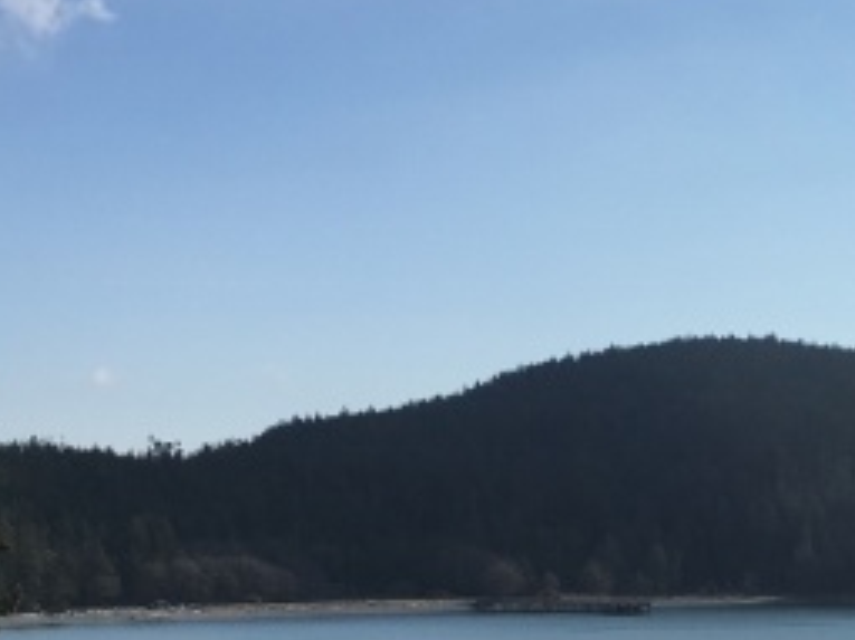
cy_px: 643
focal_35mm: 91
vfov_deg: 15.9
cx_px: 1039
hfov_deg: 20.1
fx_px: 2247
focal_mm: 4.15
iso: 25
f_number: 2.2
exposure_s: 1/1789
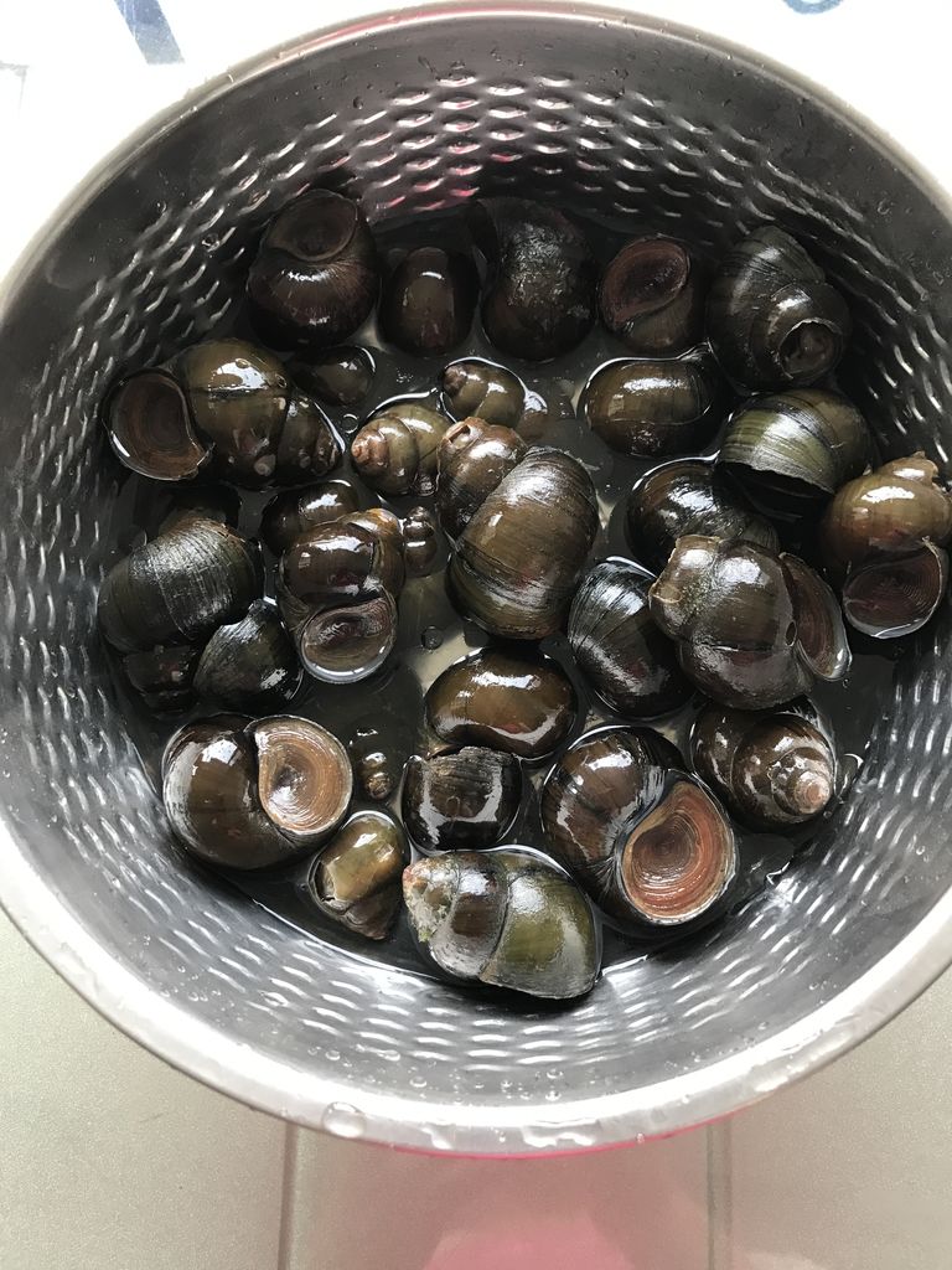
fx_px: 1027
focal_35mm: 28
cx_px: 476
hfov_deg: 49.7
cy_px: 635
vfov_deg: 63.4
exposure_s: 1/33
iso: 40
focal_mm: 3.99
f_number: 1.8
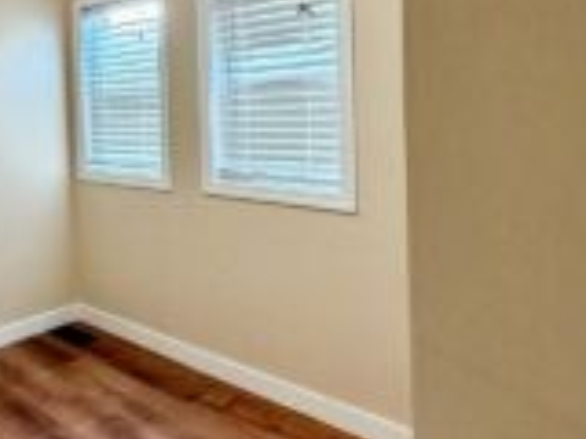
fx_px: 593
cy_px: 121
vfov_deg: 39.8
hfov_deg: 49.7
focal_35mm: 35
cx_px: 121
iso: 320
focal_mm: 2.22
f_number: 2.2
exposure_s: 1/120
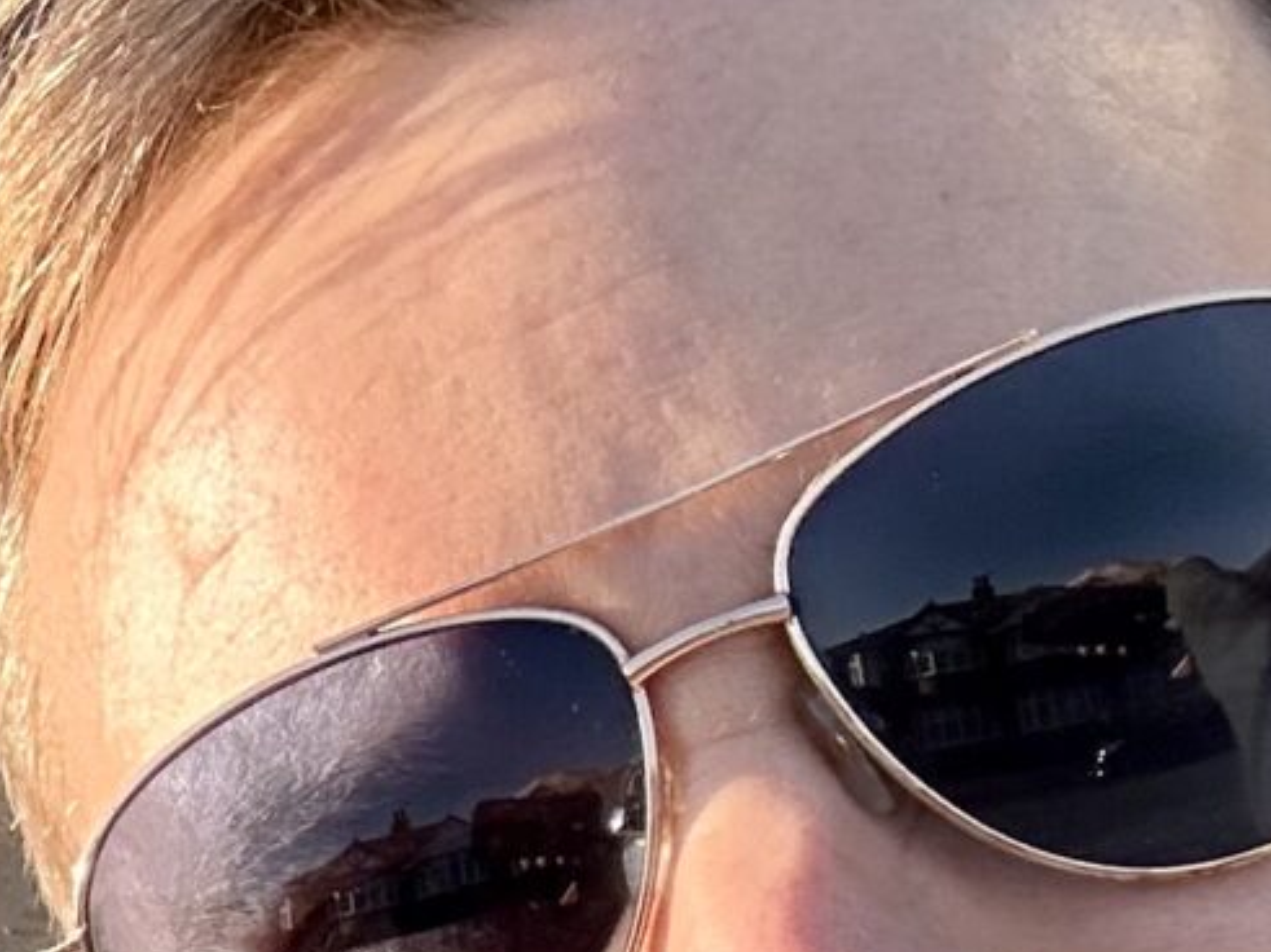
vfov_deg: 10.9
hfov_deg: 13.6
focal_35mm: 120
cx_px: -1400
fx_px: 4405
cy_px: 2064
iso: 25
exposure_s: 1/416
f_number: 1.9
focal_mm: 2.69
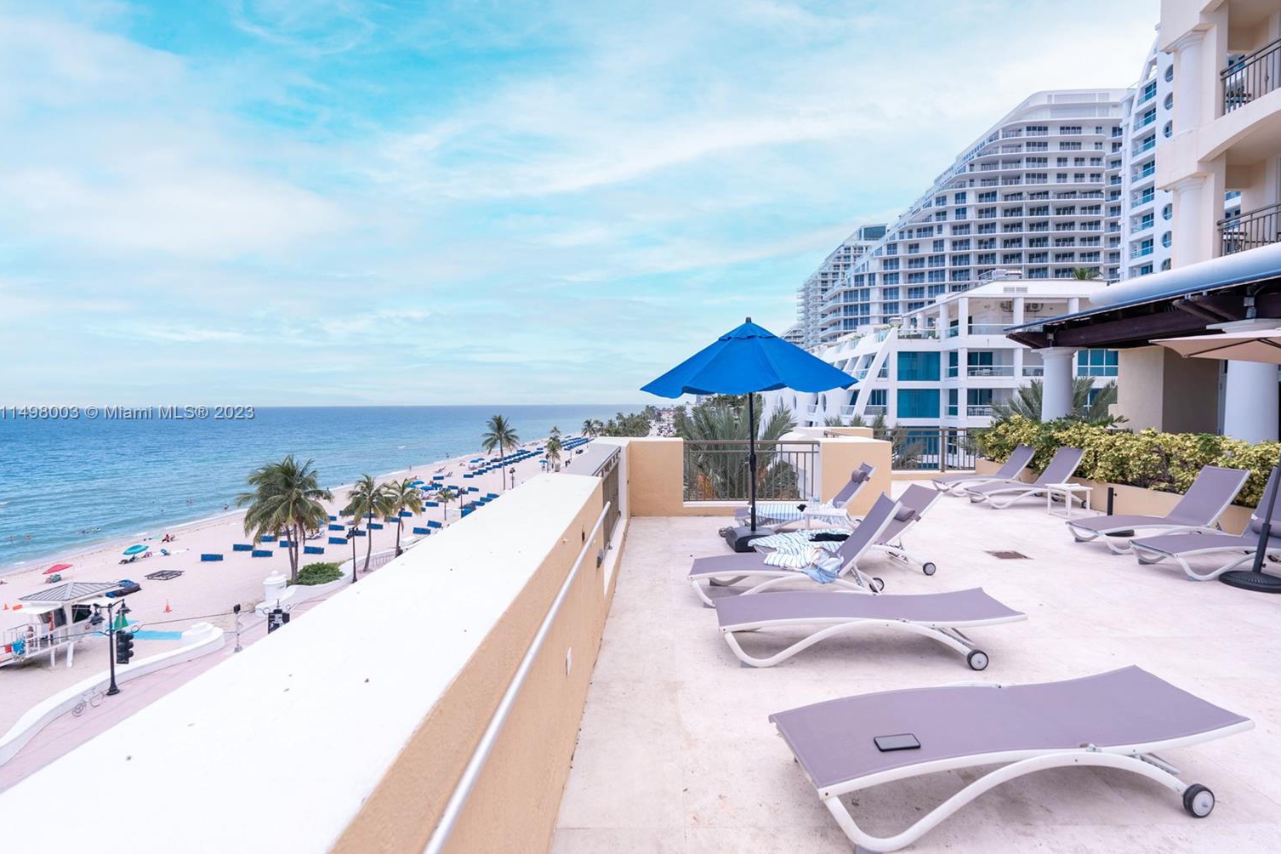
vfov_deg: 70.4
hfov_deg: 93.2
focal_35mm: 17
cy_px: 413
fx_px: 605
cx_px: 663
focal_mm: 16
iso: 100
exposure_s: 1/100
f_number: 5.6
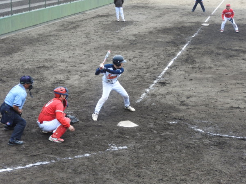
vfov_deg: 21.0
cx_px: 123
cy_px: 92
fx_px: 497
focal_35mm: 70
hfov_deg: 27.8
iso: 100
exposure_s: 1/125
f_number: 4.5
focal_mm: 12.5
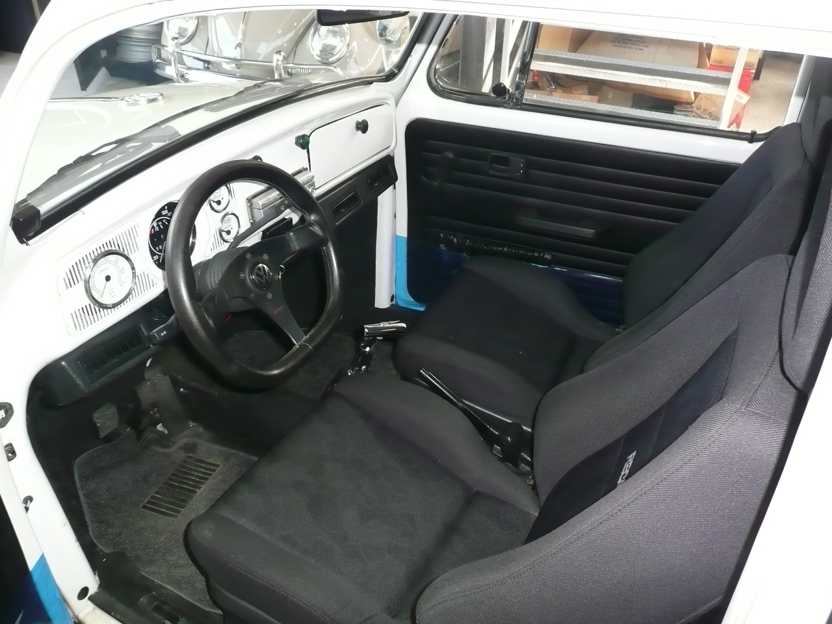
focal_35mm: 28
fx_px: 673
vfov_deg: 49.7
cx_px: 416
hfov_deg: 63.4
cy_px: 312
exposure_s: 1/30
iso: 200
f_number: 3.3
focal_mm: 4.6
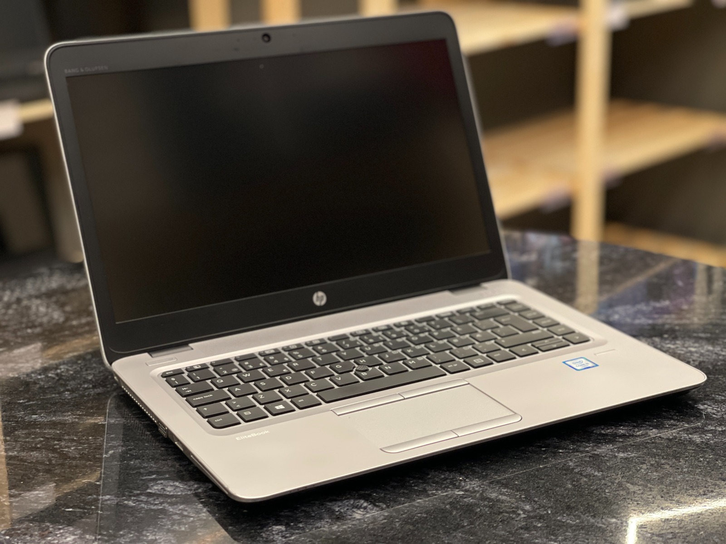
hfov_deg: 30.3
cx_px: 363
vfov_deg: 22.9
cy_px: 272
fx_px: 1342
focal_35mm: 64
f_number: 2.2
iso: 160
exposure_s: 1/40
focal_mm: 7.5
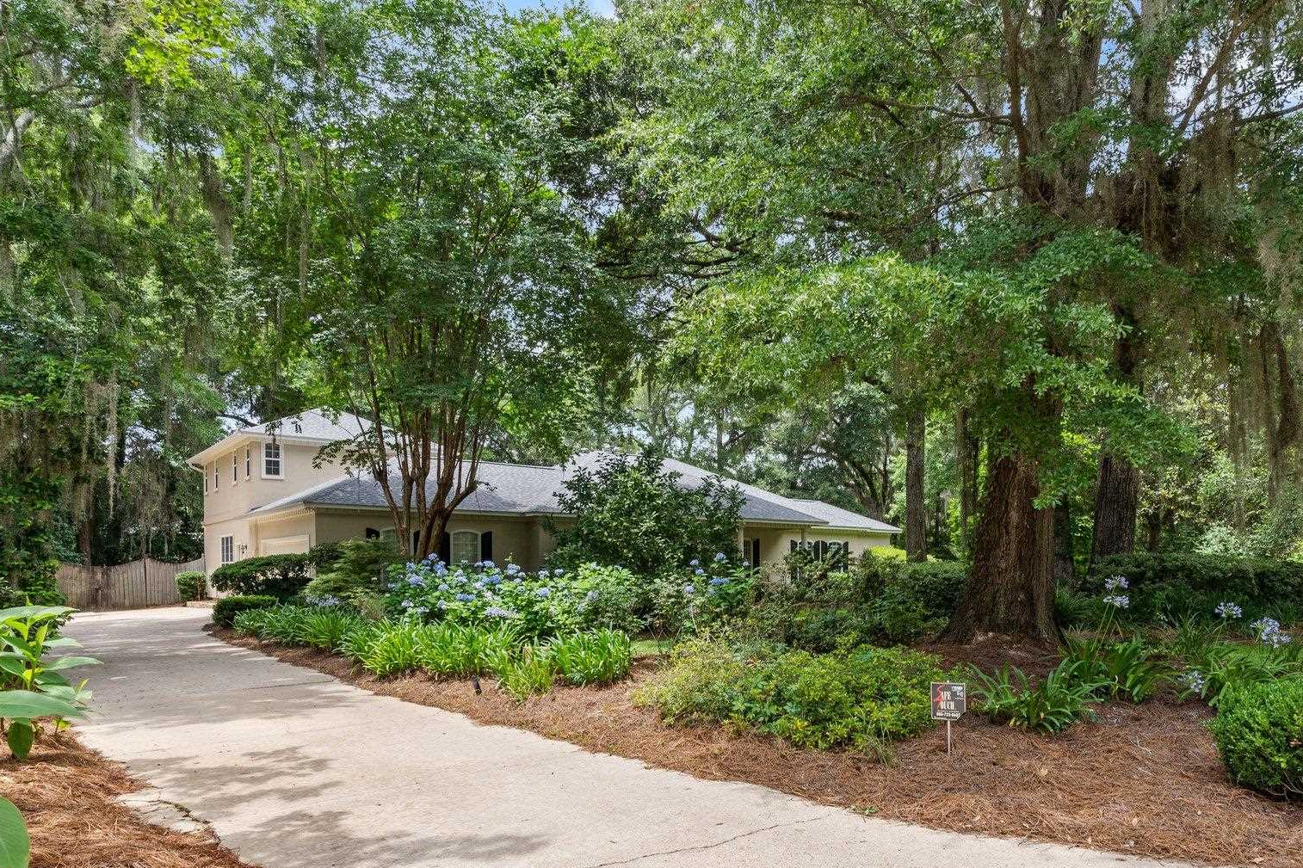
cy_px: 573
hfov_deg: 75.8
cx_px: 724
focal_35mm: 23
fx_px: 832
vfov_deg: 54.1
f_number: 9
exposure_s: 1/50
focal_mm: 17
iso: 100
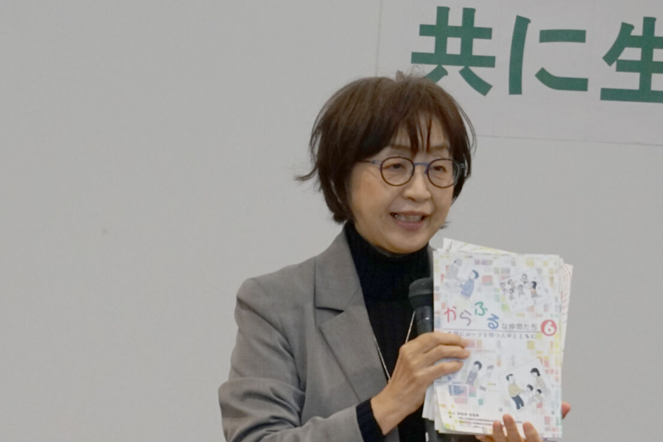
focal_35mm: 462
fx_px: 8509
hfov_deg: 4.5
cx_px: 226
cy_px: 394
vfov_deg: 3.0
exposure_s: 1/250
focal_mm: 200
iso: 2000
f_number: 5.6
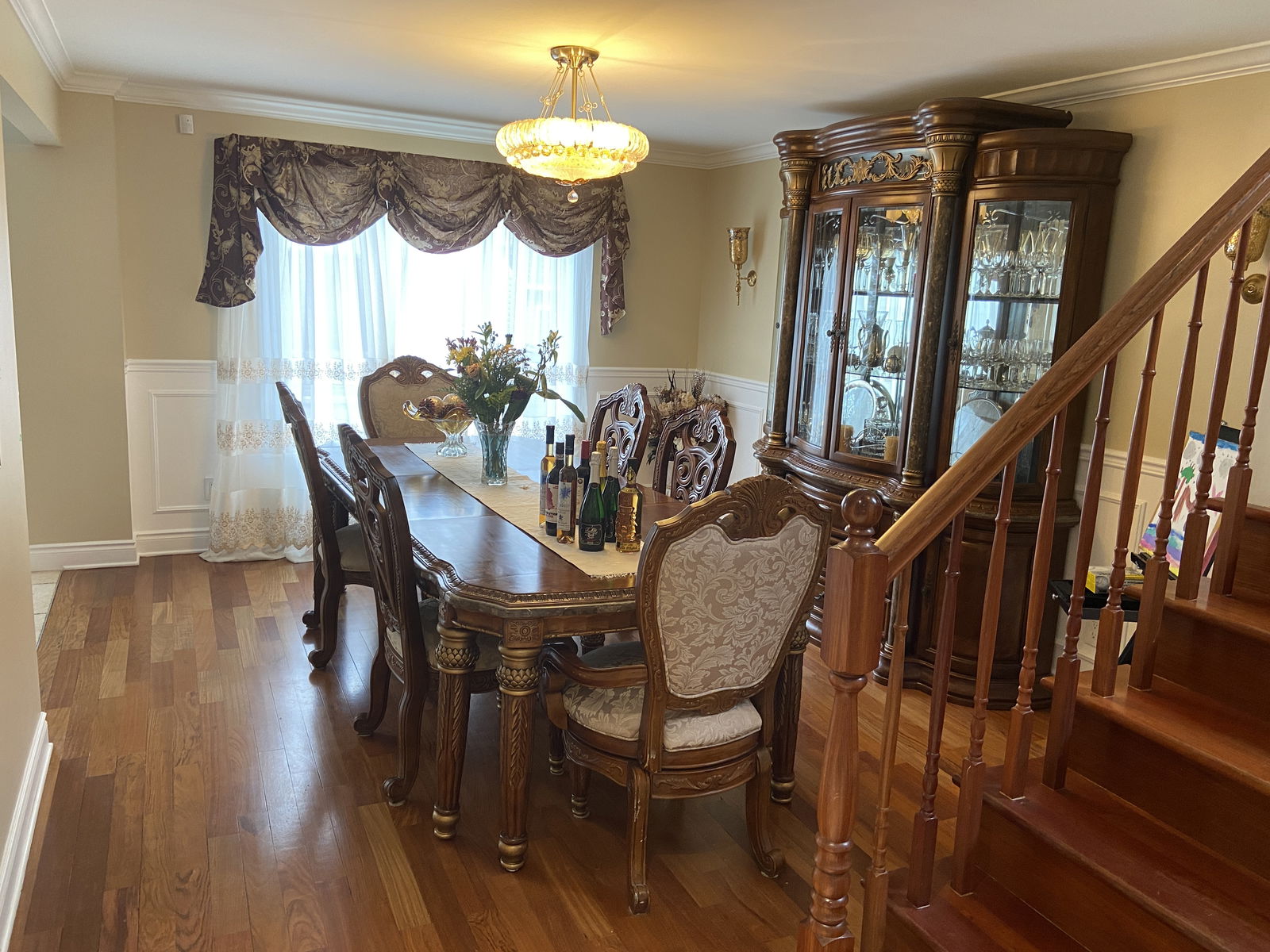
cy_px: 476
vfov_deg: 53.1
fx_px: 954
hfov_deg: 67.3
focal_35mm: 26
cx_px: 635
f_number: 1.8
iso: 100
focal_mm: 4.25
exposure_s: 1/60
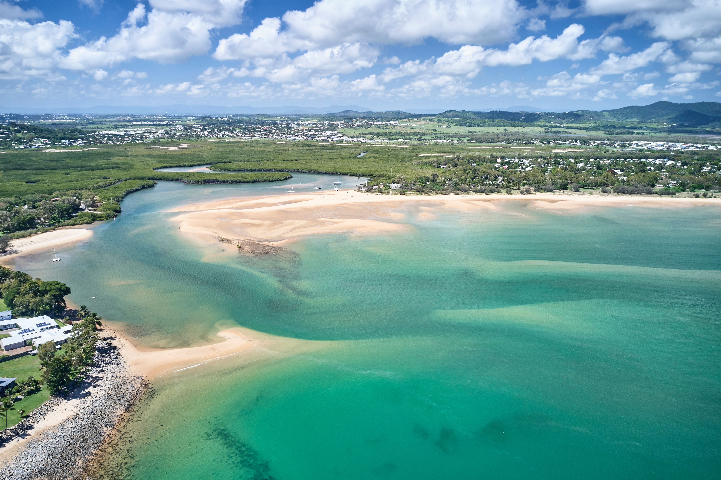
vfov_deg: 46.4
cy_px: 240
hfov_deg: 65.5
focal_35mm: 28
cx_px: 360
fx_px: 561
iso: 100
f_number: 4.5
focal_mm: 10.3
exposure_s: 1/200
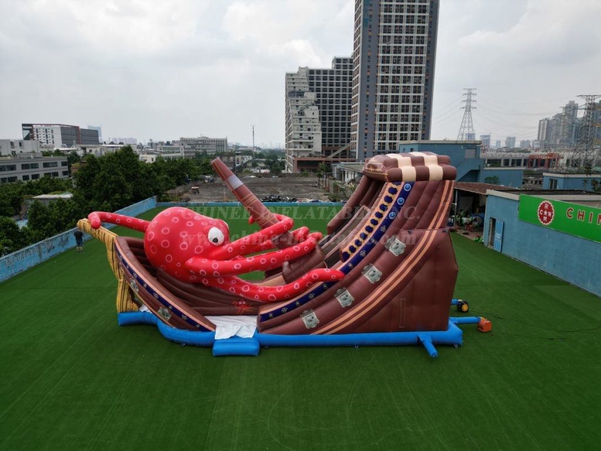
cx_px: 300
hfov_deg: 71.6
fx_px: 417
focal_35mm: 24
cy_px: 226
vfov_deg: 56.8
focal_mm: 6.72
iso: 100
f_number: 1.7
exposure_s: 1/2500
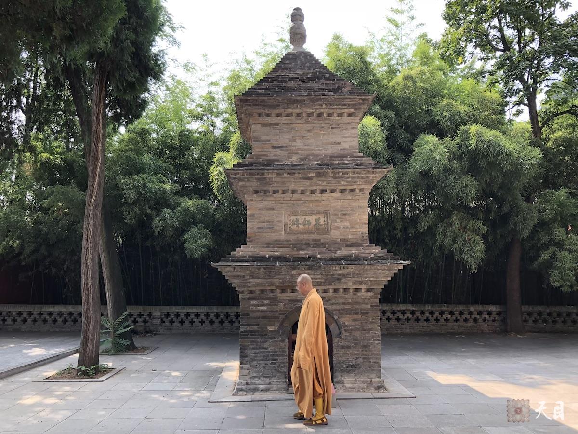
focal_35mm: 28
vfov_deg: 49.7
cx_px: 289
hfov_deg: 63.4
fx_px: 468
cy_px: 217
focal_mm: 3.99
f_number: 1.8
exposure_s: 1/196
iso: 20
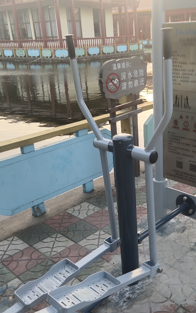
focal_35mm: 43
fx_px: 367
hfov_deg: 29.6
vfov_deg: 46.2
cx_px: 137
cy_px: 157
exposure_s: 1/1225
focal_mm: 4.35
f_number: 1.79
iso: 50
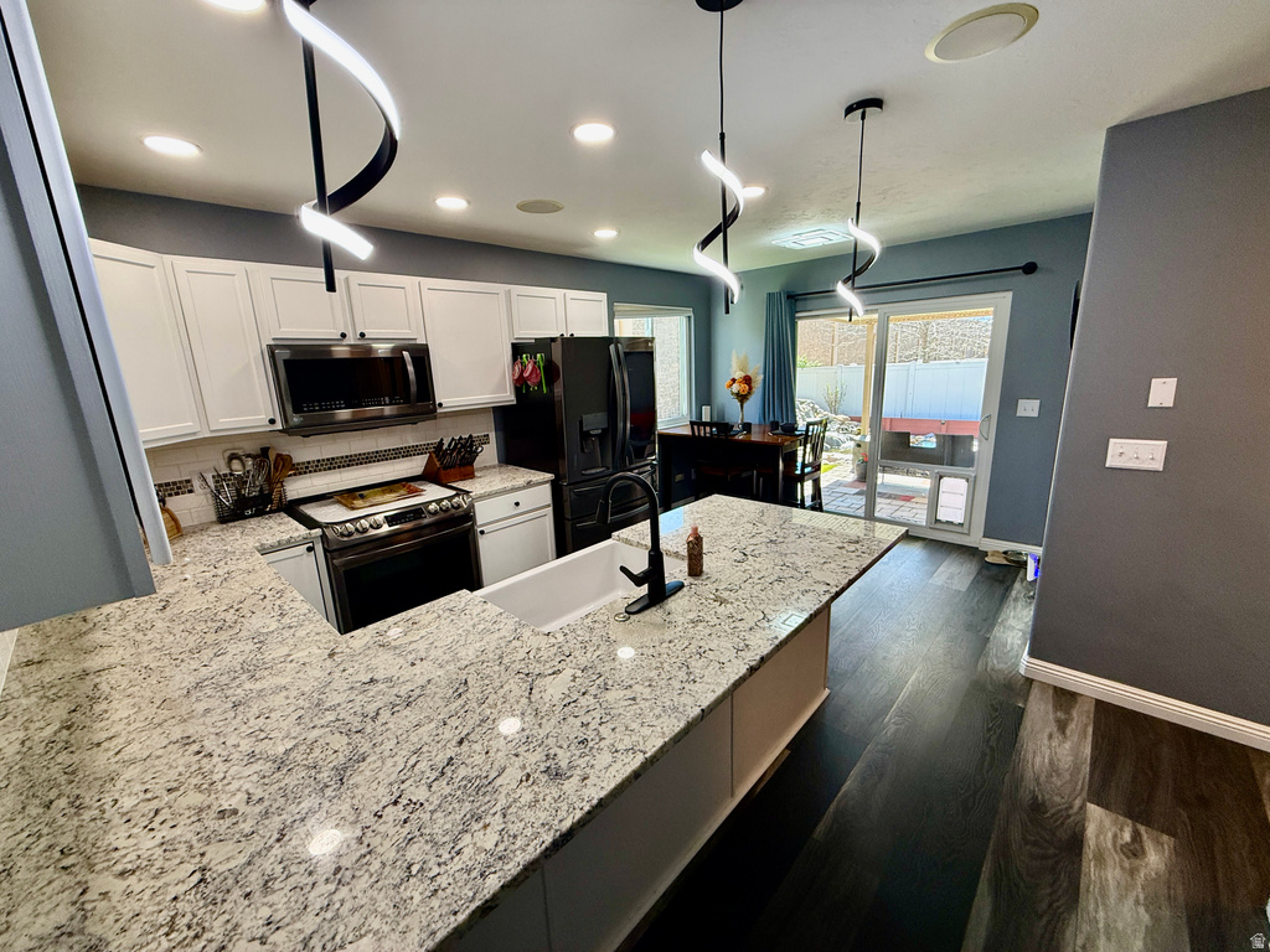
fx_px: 514
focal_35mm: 14
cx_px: 635
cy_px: 476
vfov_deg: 85.7
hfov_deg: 102.1
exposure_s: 1/120
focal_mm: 2.22
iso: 125
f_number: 2.2
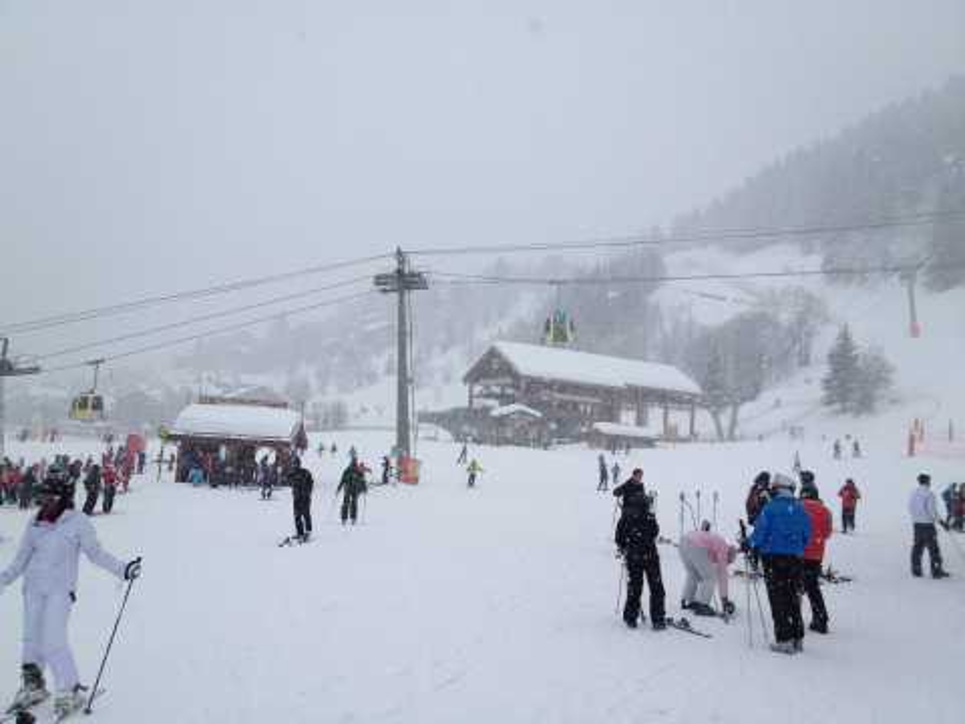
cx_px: 482
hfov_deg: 52.6
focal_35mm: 35
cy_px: 362
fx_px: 976
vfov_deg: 40.7
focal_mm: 4.28
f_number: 2.4
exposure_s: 1/690
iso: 64
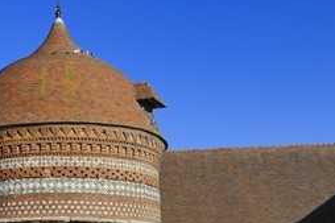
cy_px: 158
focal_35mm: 63
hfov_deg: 31.0
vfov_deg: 21.4
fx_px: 586
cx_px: 63
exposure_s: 1/250
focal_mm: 38
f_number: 10
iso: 200
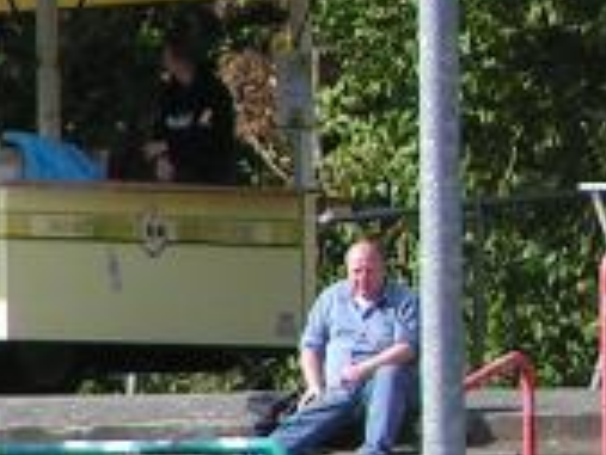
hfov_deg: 1.1
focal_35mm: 1800
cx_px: 925
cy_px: 50
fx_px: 31534
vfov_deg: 0.8
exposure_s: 1/400
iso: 50
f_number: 4.5
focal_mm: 58
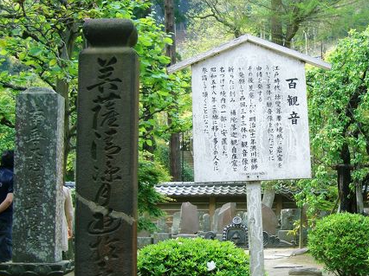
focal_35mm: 58
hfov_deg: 32.6
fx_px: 618
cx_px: 280
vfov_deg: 25.2
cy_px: 164
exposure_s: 1/200
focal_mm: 7.9
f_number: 2.8
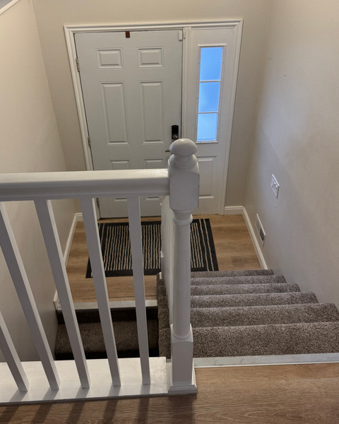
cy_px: 182
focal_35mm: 30
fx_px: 376
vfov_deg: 58.5
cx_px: 155
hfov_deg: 48.5
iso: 125
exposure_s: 1/60
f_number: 1.78
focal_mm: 6.76
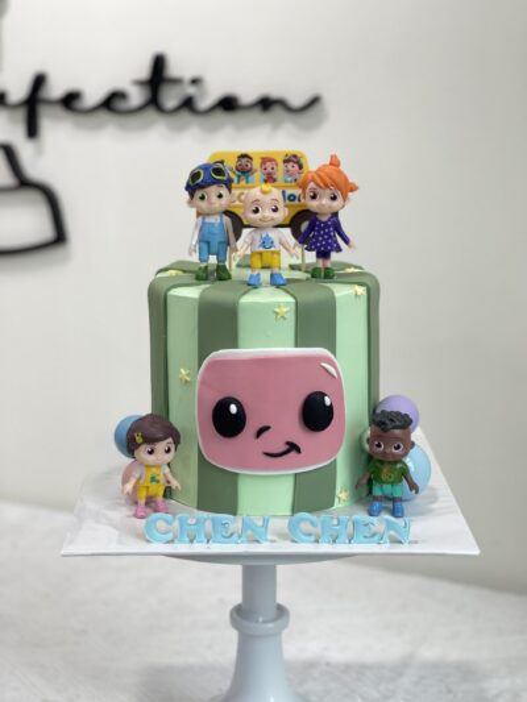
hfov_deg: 22.9
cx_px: 264
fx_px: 1299
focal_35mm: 64
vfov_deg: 30.3
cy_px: 351
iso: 200
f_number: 2.2
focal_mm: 7.5
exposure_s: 1/100
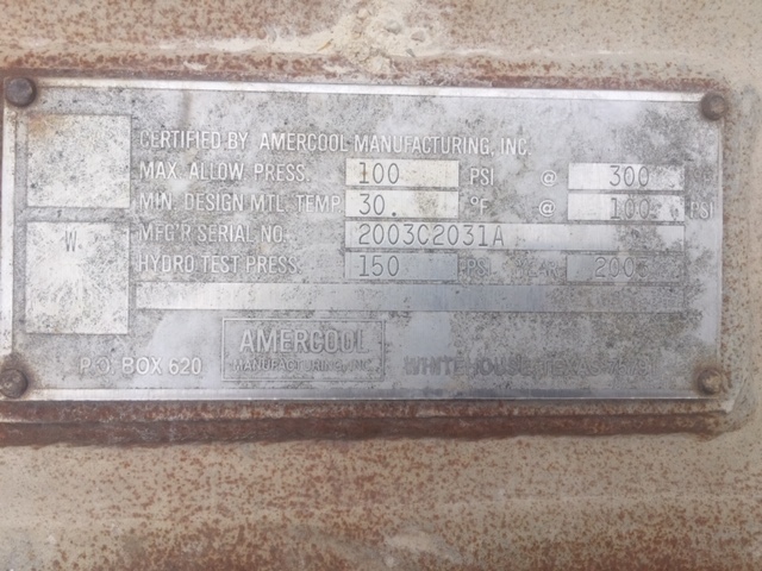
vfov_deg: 48.2
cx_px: 381
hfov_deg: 61.7
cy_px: 286
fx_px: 638
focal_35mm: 29
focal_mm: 4.15
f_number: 2.2
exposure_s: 1/347
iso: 32
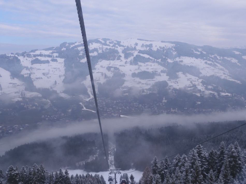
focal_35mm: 35
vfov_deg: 40.7
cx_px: 123
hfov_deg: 52.6
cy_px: 92
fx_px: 249
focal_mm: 6.2
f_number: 4
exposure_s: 1/250
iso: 100
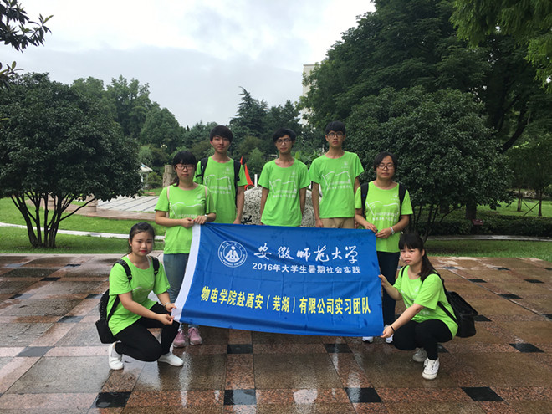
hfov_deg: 61.7
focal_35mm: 29
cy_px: 207
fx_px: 462
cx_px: 276
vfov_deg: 48.2
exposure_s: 1/974
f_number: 2.2
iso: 25
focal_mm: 4.15
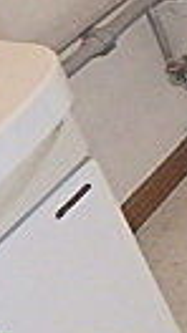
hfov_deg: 7.6
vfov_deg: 18.5
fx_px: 981
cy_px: -43
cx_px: 740
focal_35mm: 111
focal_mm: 3.7
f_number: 3.5
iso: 400
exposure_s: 1/30
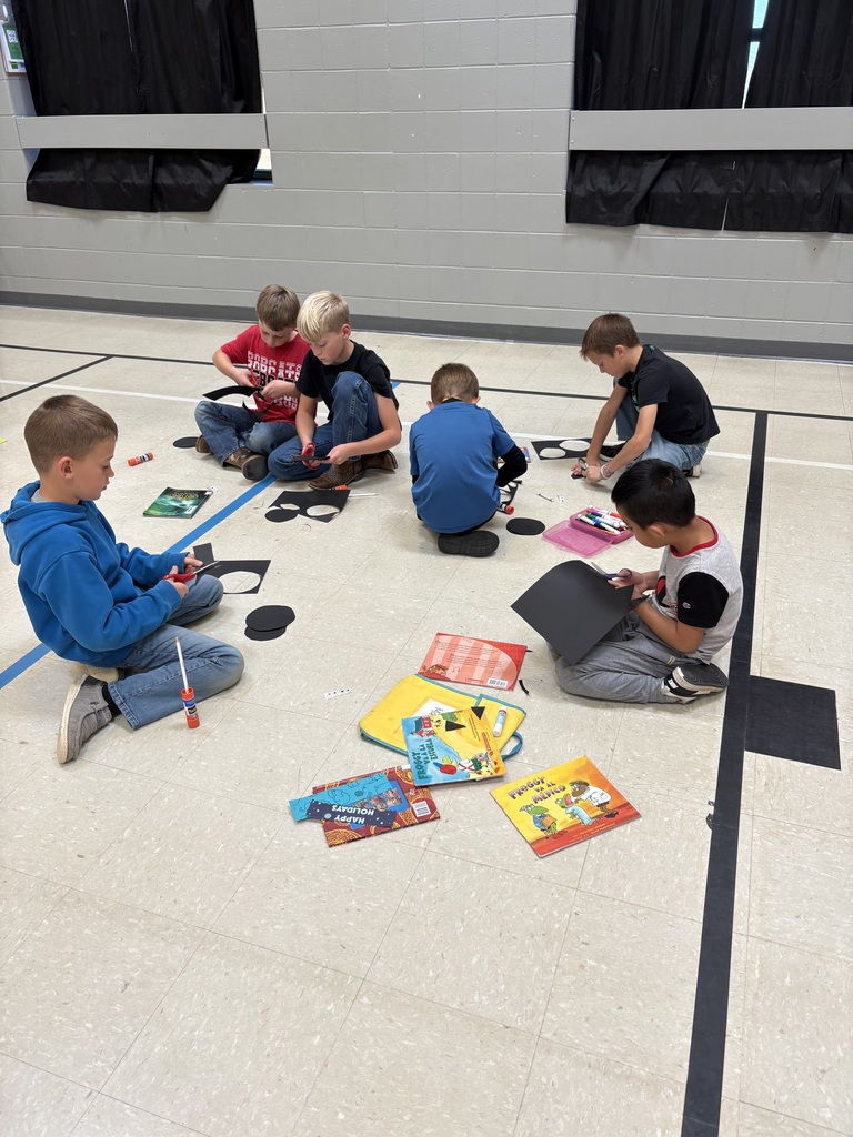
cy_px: 568
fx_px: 854
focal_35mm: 26
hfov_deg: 53.1
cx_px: 426
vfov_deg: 67.3
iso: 50
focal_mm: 5.96
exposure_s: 1/122
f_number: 1.6
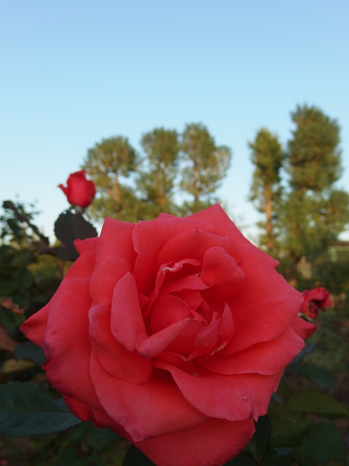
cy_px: 268
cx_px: 175
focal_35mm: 29
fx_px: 390
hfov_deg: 48.2
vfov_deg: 61.4
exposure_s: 1/400
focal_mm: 4.7
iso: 100
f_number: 3.2
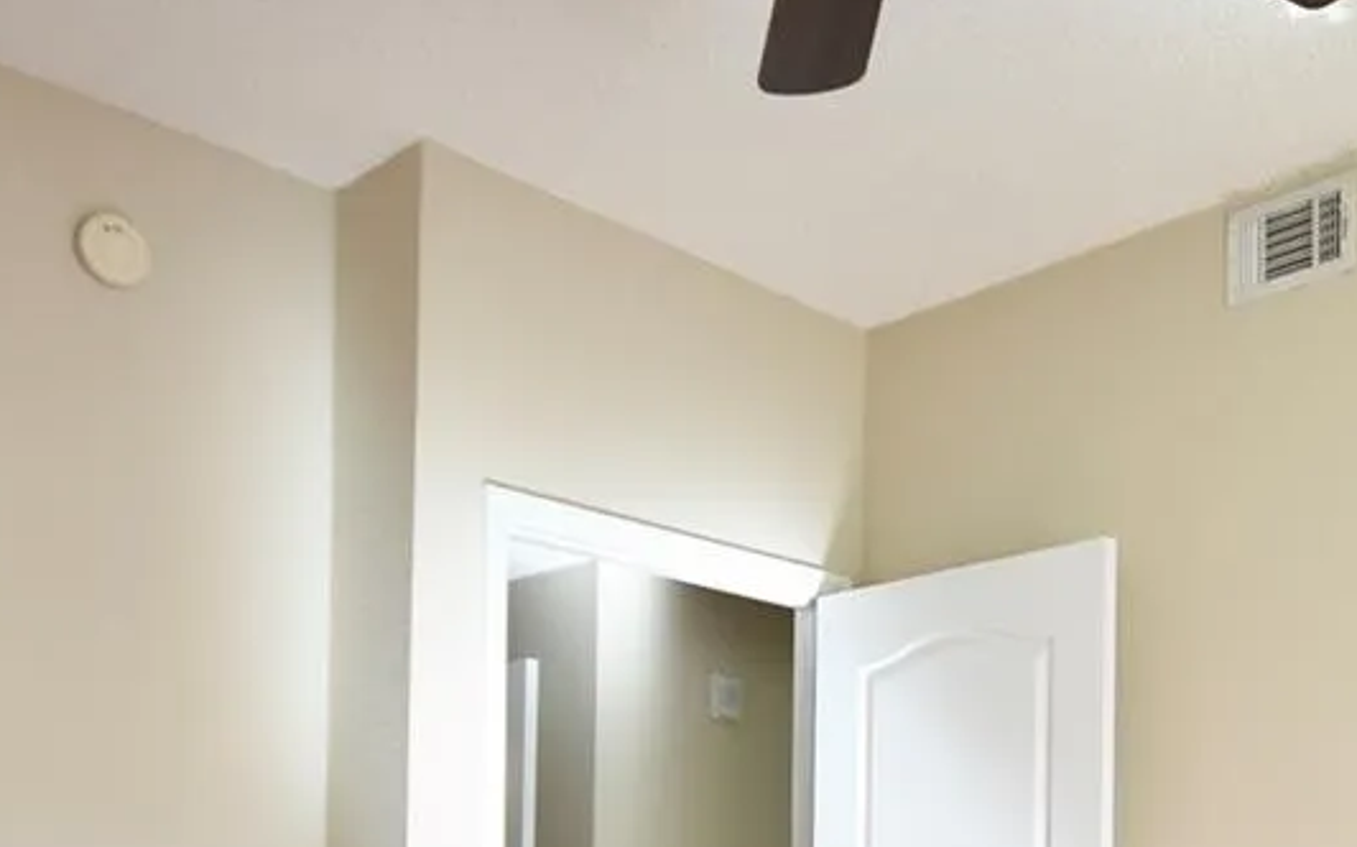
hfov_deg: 42.1
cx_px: 1033
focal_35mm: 46
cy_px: 980
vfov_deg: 25.5
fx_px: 1700
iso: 100
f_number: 4
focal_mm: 10
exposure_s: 1/25
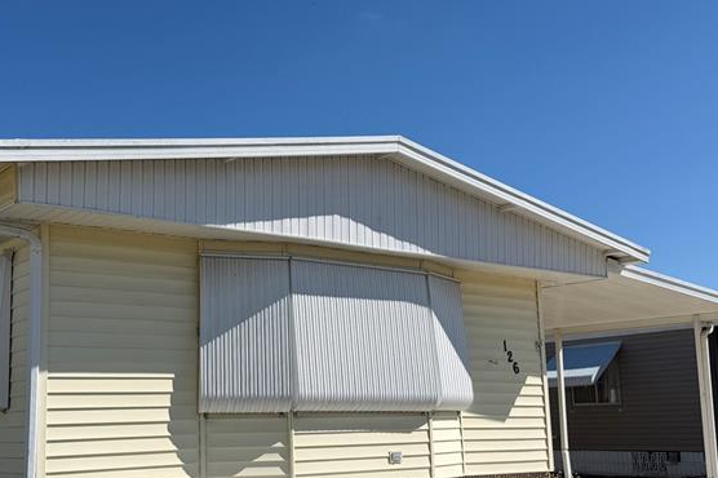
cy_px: 287
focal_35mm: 46
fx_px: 917
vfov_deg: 29.1
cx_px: 257
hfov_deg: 42.4
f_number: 1.78
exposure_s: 1/7353
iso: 80
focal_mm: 6.76
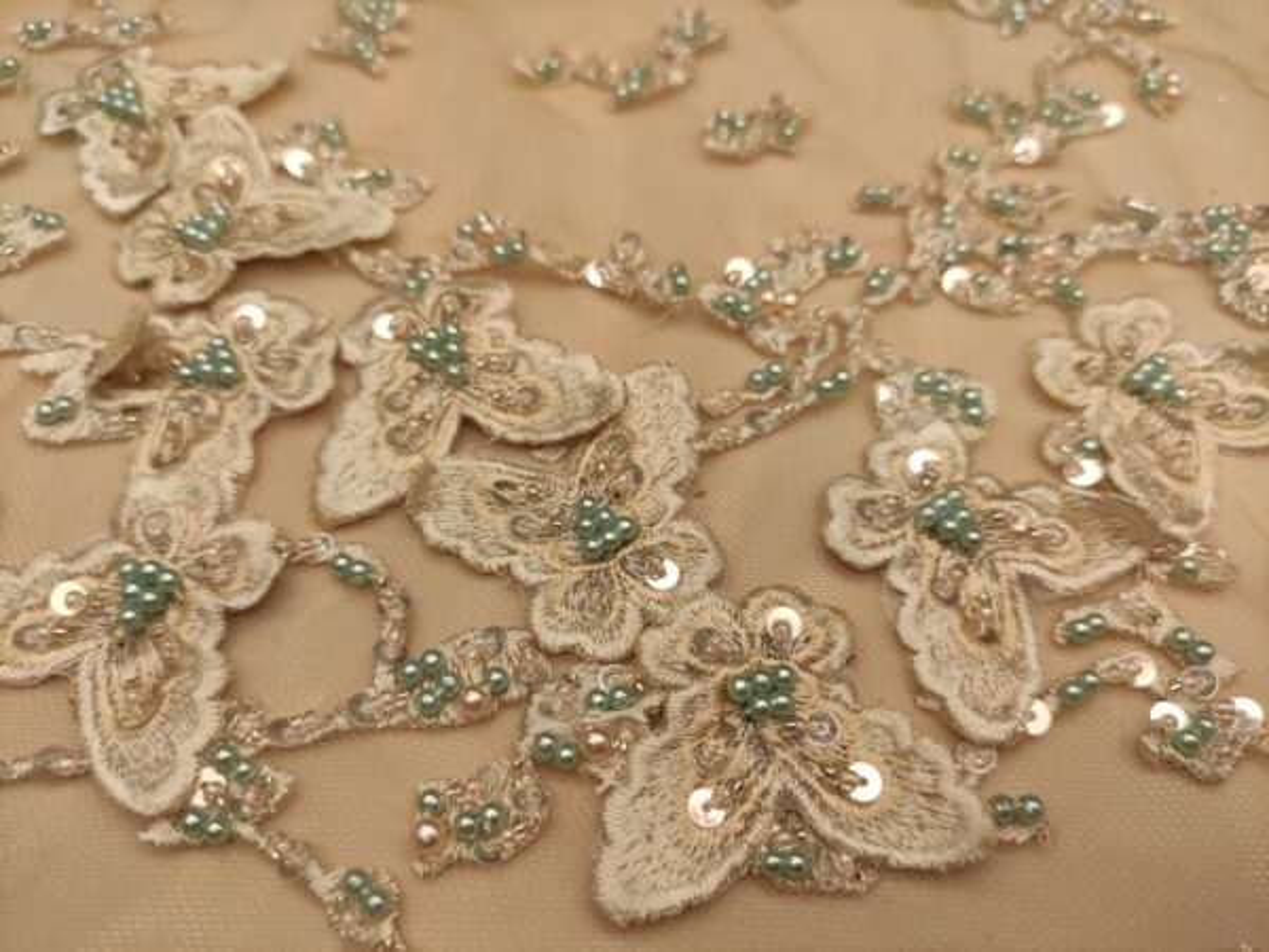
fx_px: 916
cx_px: 634
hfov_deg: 69.4
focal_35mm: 25
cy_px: 476
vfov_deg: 54.9
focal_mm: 5.43
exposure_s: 1/160
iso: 200
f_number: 1.89
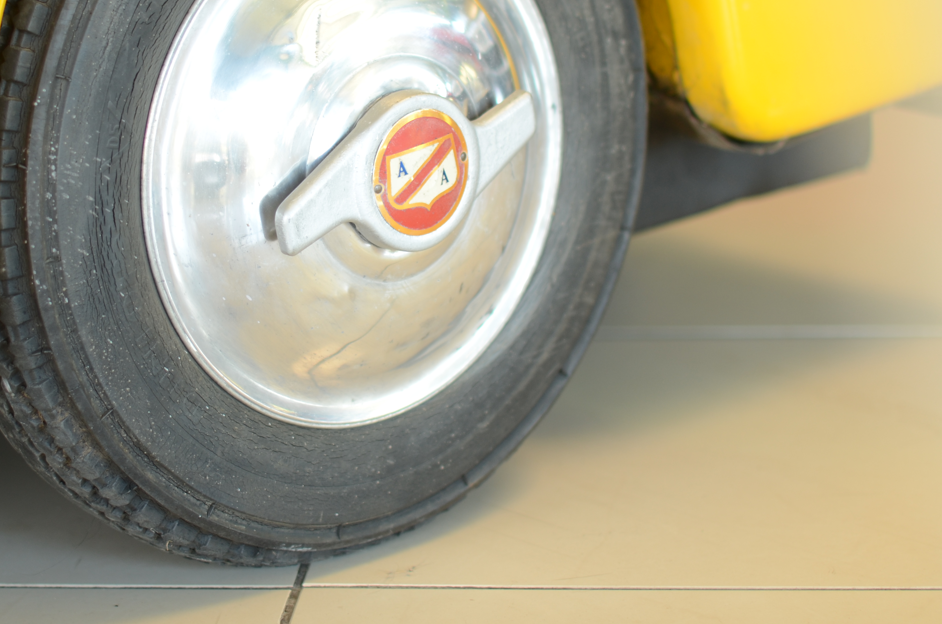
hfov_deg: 18.0
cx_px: 347
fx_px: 2977
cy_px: 171
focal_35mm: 114
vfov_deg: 11.9
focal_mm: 50
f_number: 2
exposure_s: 1/60
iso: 160
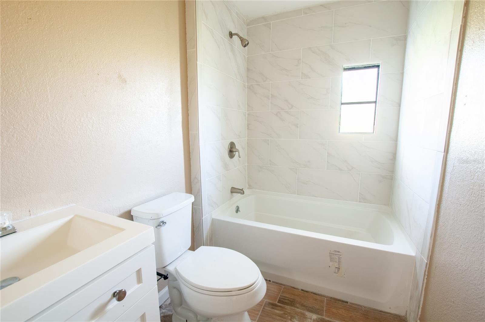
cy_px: 161
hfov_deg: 100.5
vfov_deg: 77.2
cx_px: 242
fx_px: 202
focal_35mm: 15
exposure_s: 1/20
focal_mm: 10
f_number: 10
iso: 400
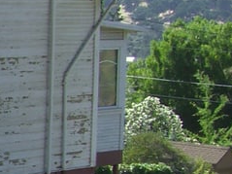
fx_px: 1420
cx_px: -350
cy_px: 184
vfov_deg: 7.0
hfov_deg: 8.4
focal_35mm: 212
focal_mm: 6.2
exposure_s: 1/250
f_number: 4.3
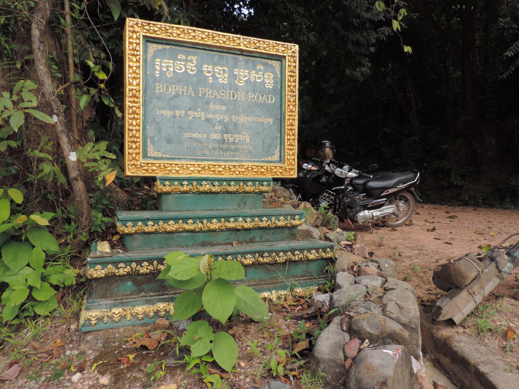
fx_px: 360
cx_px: 260
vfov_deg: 56.8
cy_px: 194
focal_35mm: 24
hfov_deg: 71.6
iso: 80
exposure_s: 1/200
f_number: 3
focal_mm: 4.3
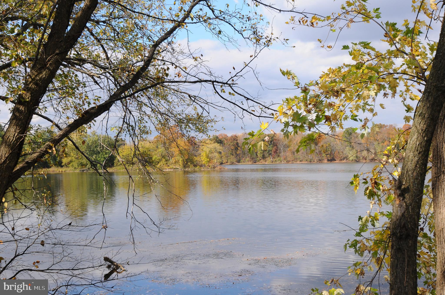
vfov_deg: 28.0
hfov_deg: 41.2
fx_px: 593
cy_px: 148
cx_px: 222
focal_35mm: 48
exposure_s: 1/400
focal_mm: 32
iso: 320
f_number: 10
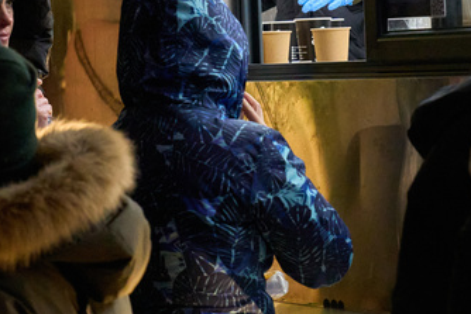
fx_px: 2526
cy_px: -8
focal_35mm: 193
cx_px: 240
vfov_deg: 7.1
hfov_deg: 10.7
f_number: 4.5
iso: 12800
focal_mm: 63
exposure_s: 1/400
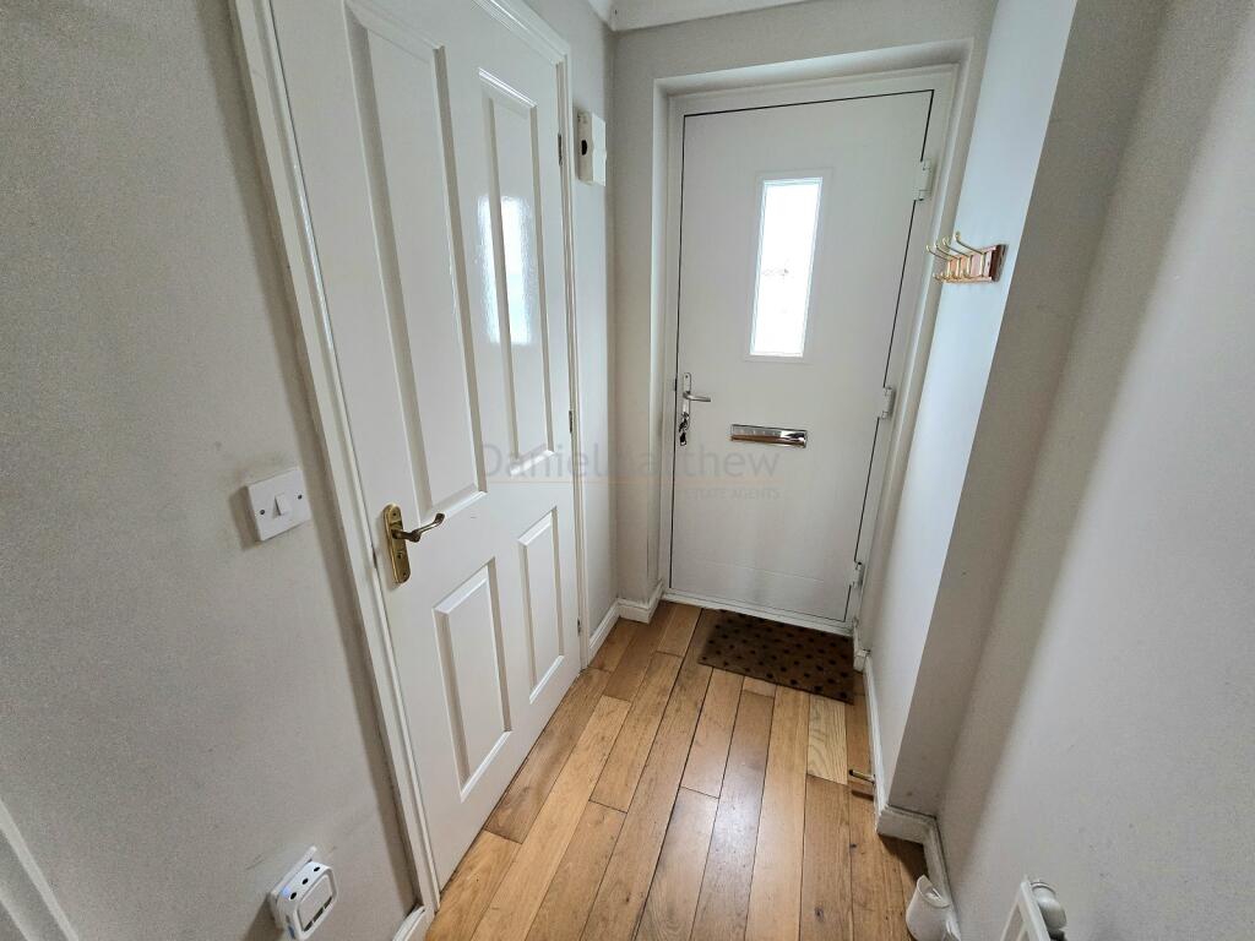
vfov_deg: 89.9
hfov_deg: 106.2
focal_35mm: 13
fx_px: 471
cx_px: 628
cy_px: 470
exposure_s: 1/60.2
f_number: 2.2
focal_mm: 2.2
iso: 250
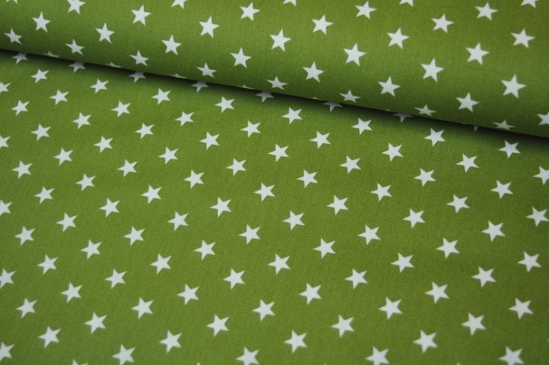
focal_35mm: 54
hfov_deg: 36.9
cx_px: 274
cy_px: 182
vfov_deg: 25.0
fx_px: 822
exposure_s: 1/100
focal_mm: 36
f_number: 5
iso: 400
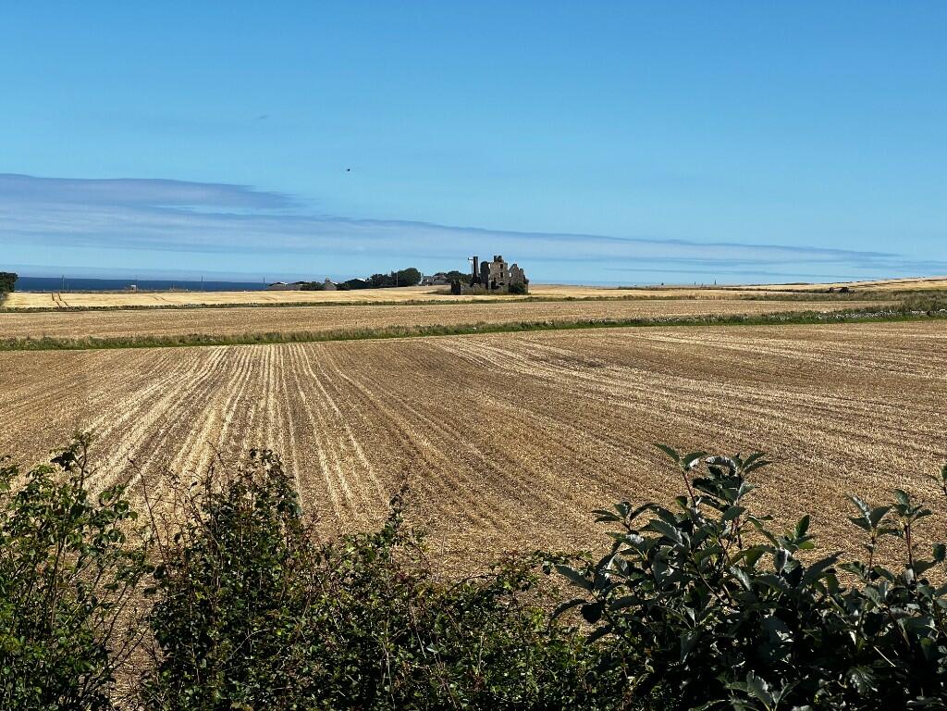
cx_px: 474
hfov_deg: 25.3
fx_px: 2107
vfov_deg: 19.1
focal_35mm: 77
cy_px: 356
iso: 32
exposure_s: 1/1004
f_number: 2.8
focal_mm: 9
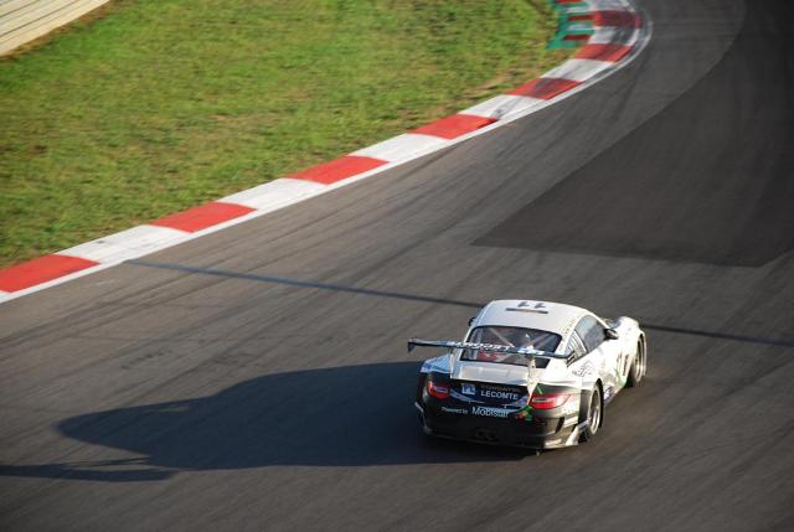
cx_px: 397
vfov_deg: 8.7
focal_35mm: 158
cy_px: 266
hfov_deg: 13.0
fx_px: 3479
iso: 200
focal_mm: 105
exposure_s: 1/320
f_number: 5.6
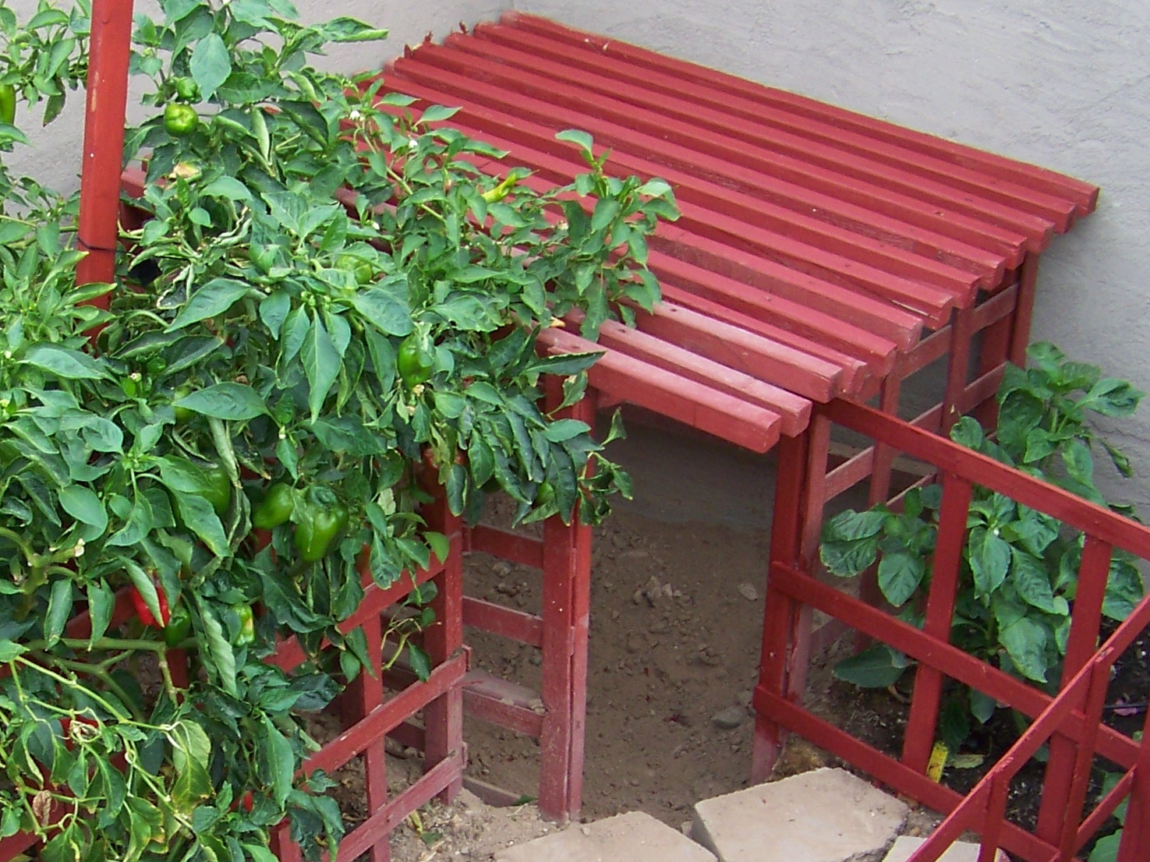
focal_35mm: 75
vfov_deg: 19.3
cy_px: 749
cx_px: 234
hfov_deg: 25.6
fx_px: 2491
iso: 64
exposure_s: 1/60
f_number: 2.8
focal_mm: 5.85
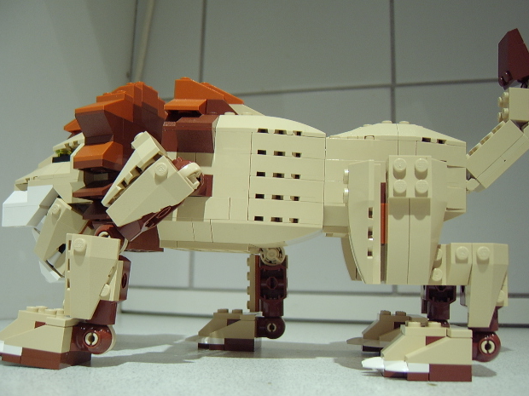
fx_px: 489
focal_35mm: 32
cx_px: 268
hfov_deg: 56.8
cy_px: 197
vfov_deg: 44.2
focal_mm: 8.13
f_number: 2.7
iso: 100
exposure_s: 1/11
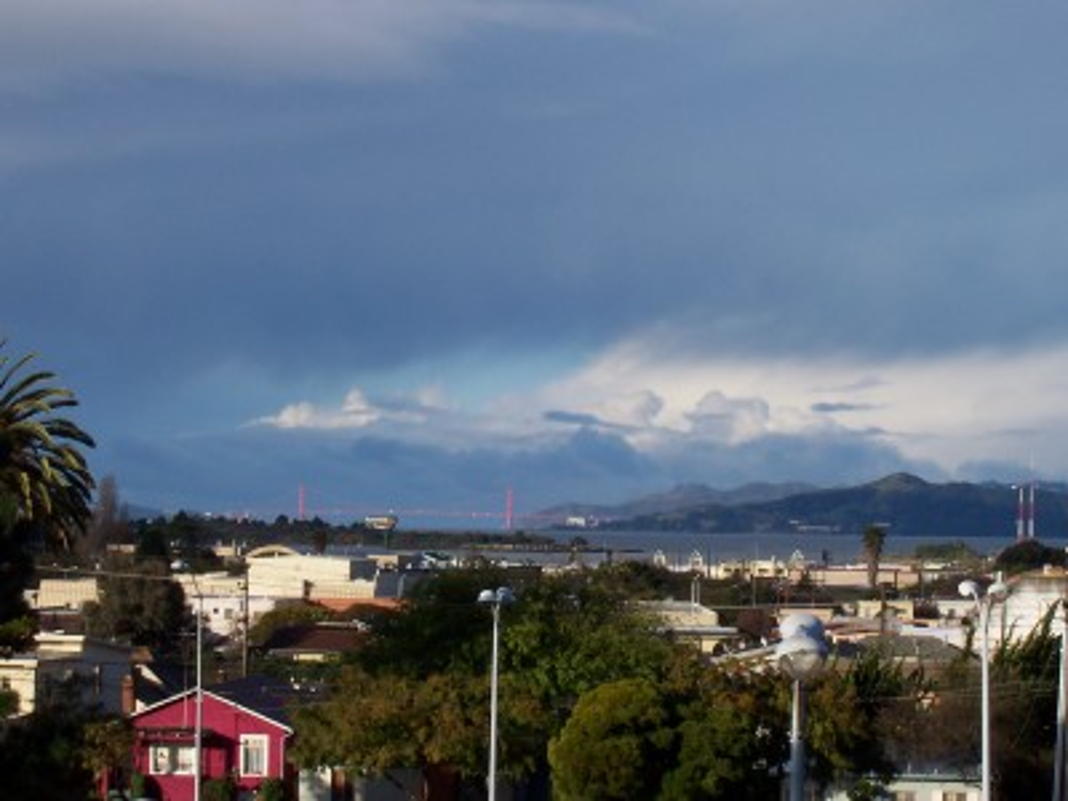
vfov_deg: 13.3
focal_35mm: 111
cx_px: 534
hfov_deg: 17.7
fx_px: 3425
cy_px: 400
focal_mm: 16.8
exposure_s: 1/180
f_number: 9.5
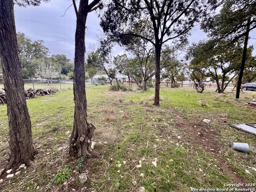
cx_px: 128
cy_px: 96
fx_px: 104
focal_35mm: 14
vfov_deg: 85.7
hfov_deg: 102.1
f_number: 2.2
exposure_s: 1/204
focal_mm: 2.22
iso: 40
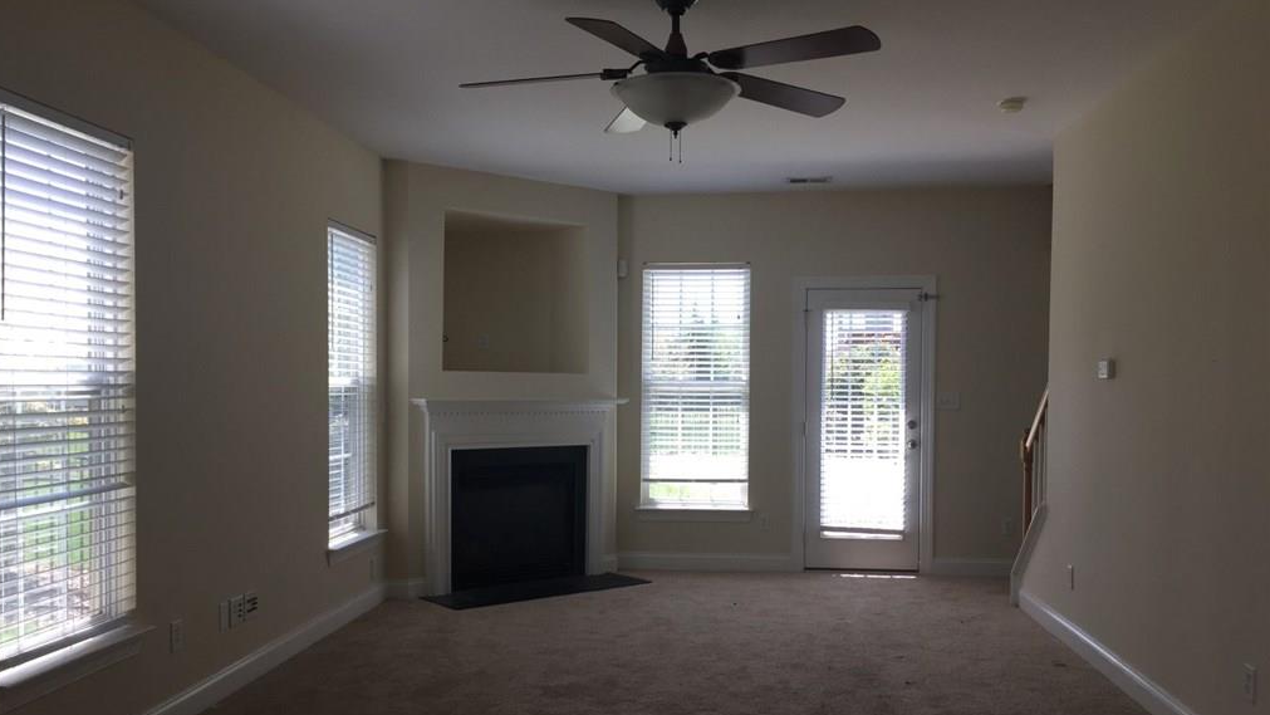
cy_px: 412
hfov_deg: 61.0
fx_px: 1078
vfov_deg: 36.6
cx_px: 629
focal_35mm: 32
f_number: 2.2
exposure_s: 1/148
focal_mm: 4.15
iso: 32
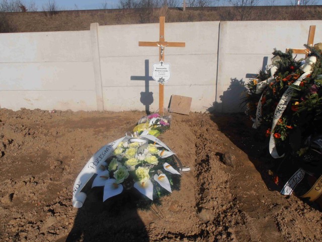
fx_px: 279
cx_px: 161
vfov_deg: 46.8
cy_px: 121
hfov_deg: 60.0
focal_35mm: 30
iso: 80
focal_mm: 5.25
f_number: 8.8
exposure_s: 1/320
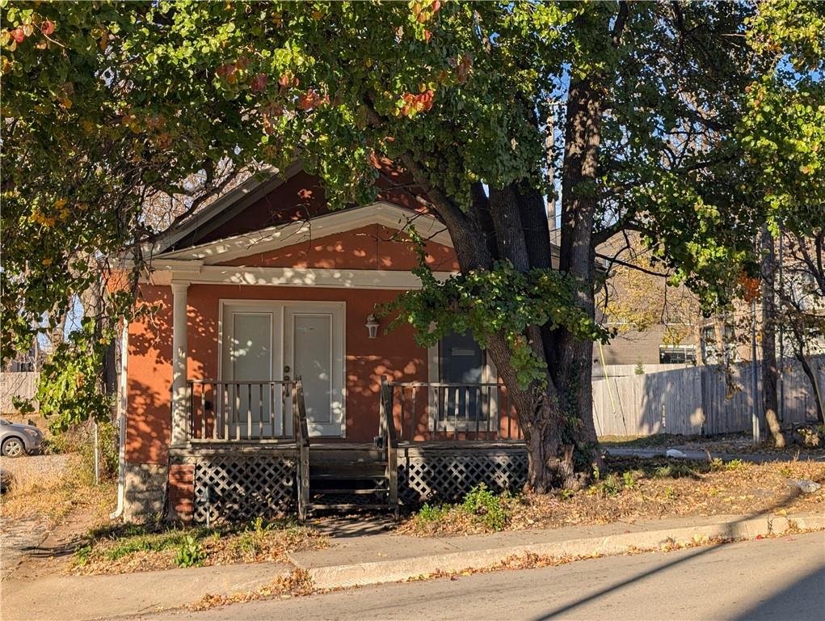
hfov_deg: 38.9
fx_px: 1169
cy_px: 310
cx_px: 412
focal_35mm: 49
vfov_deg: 29.7
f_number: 1.68
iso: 20
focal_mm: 6.9
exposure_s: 1/769
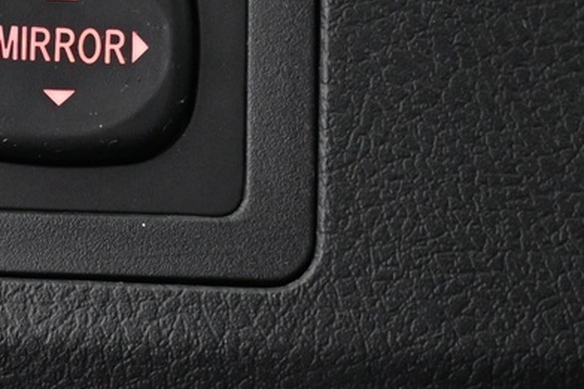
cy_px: 140
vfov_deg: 11.3
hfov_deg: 16.3
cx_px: -112
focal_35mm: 121
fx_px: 1963
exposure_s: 1/25
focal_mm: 19.5
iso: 1600
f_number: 3.8
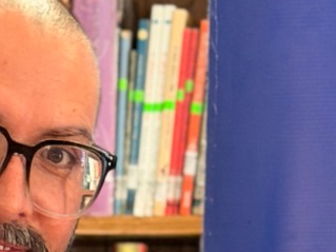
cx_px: 110
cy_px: 540
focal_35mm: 217
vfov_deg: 6.6
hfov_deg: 9.1
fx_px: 2106
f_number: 1.78
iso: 200
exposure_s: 1/33
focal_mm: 6.76
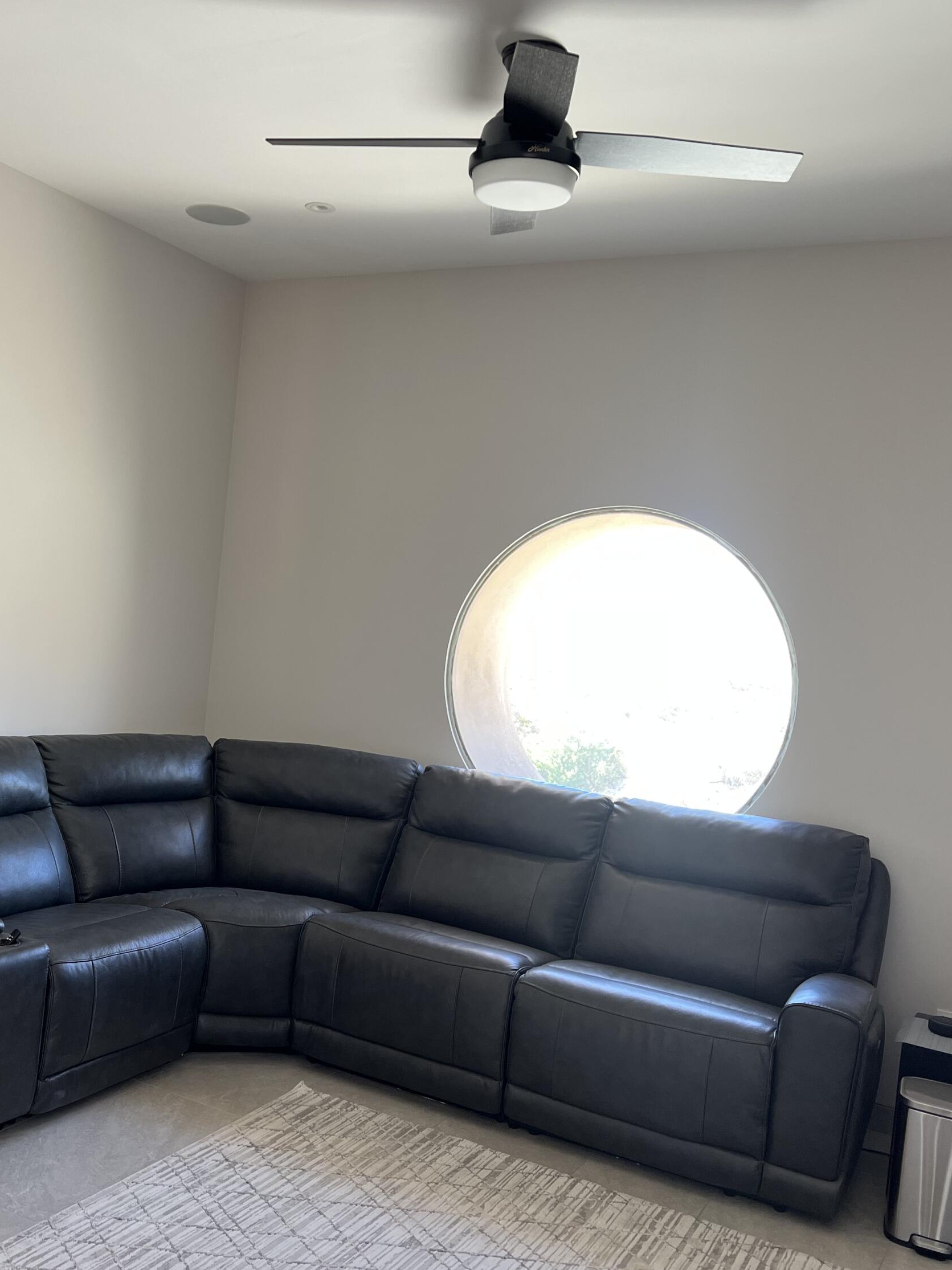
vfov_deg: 52.6
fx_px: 1284
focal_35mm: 35
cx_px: 269
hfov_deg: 39.8
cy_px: 640
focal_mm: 5.7
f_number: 1.5
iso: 80
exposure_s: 1/121
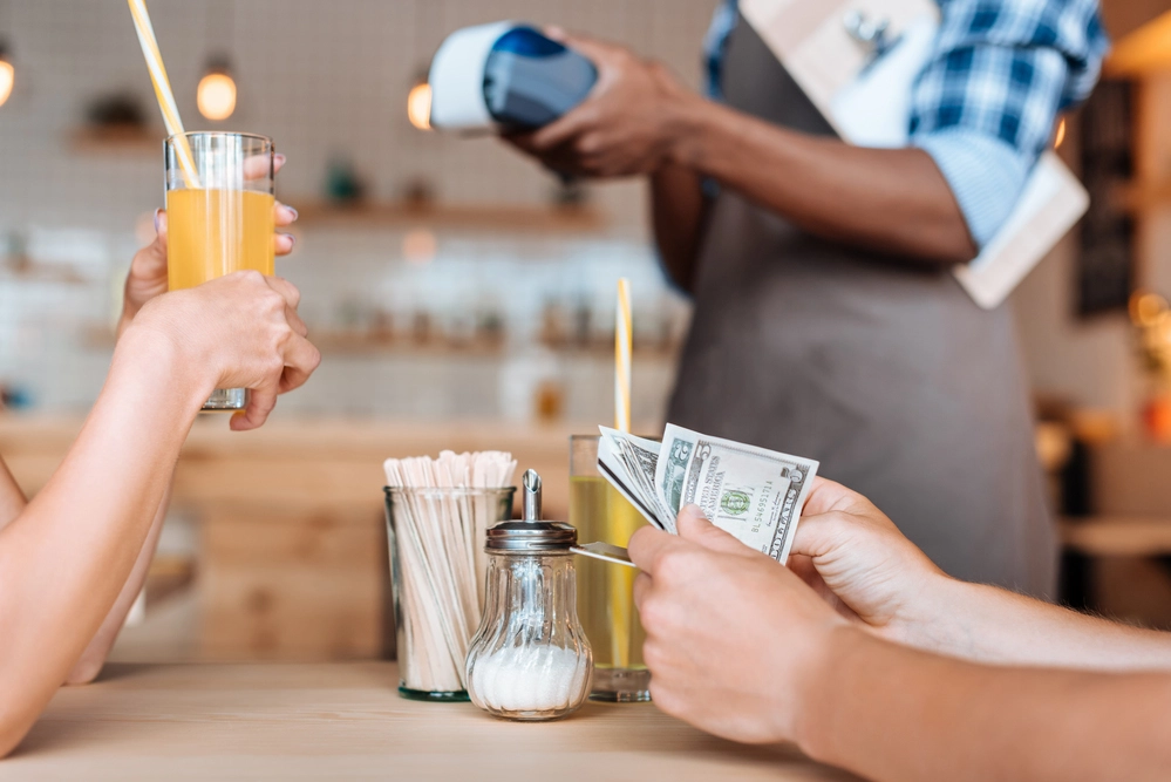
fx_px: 1627
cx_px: 586
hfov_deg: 39.6
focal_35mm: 50
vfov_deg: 27.0
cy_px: 391
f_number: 2.8
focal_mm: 50
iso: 400
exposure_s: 1/200
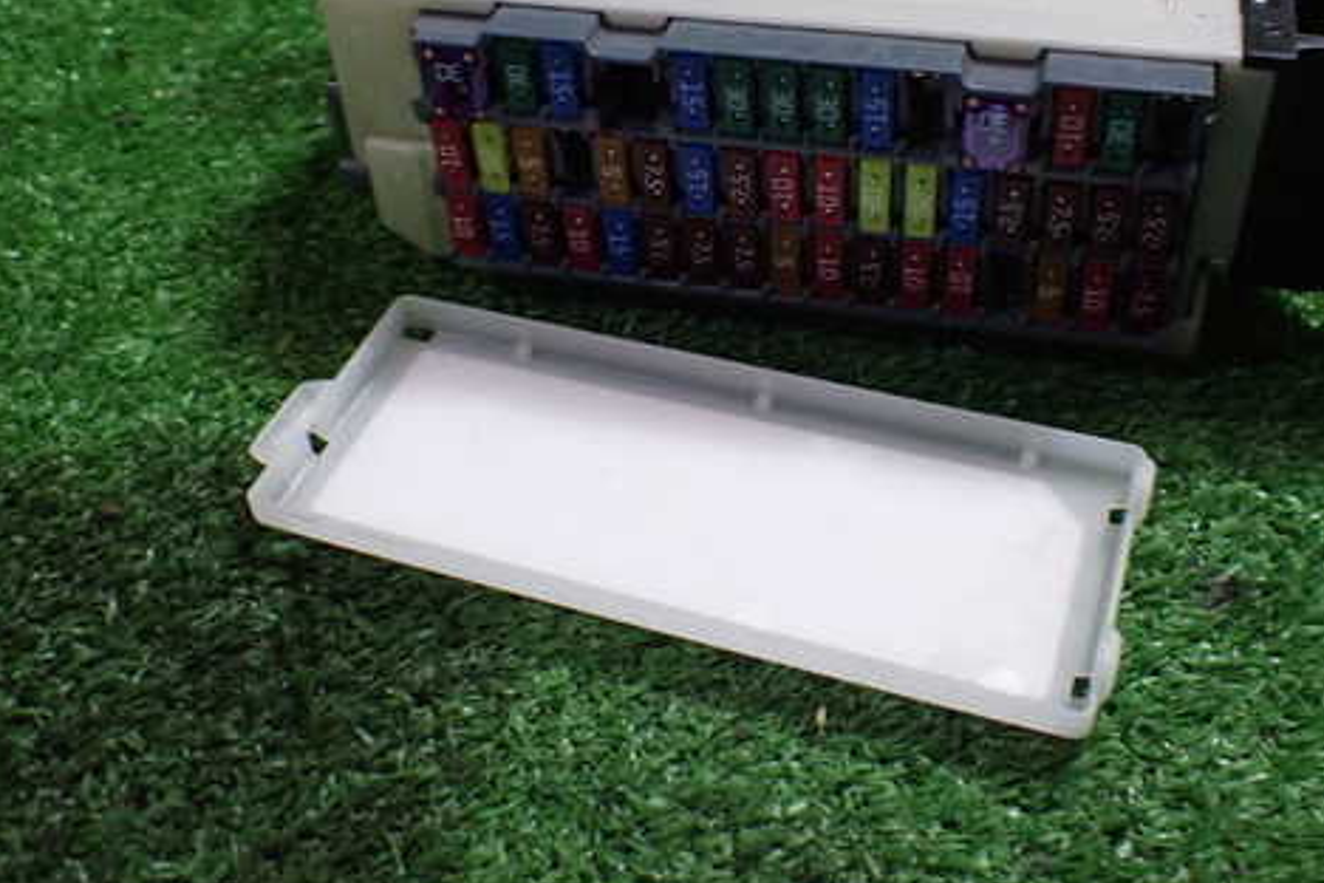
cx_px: 679
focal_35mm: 40
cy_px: 357
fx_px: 1471
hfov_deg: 48.5
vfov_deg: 33.3
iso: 640
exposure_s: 1/125
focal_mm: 5.4
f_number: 2.3
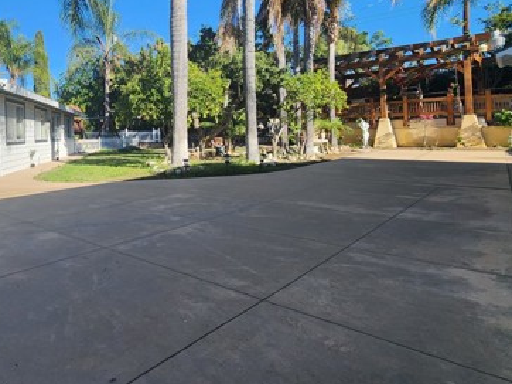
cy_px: 120
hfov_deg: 68.7
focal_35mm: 23
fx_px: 340
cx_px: 123
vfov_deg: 57.2
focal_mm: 2.2
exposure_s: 1/1493
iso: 50
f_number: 2.2
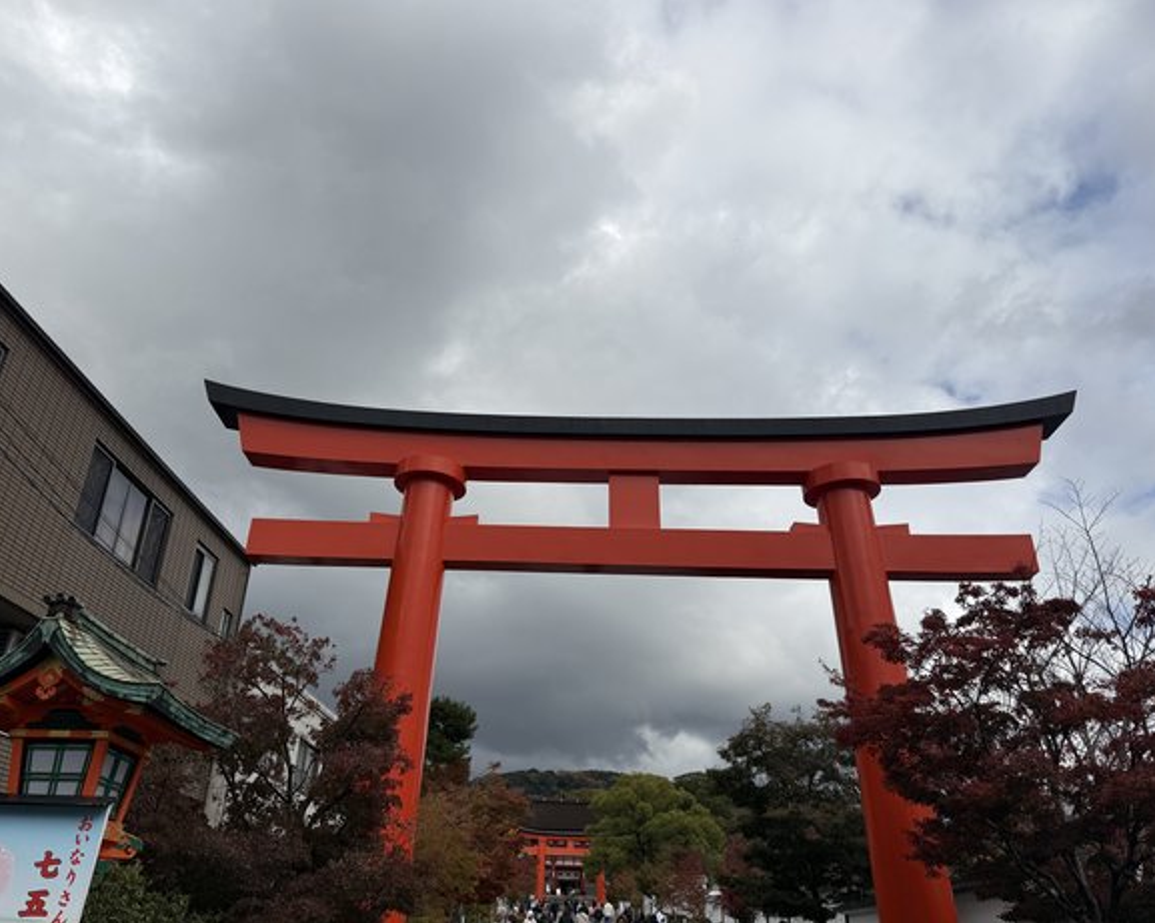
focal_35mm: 26
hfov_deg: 66.0
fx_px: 888
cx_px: 540
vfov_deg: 54.9
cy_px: 477
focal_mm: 6.76
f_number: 1.78
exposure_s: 1/6711
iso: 80
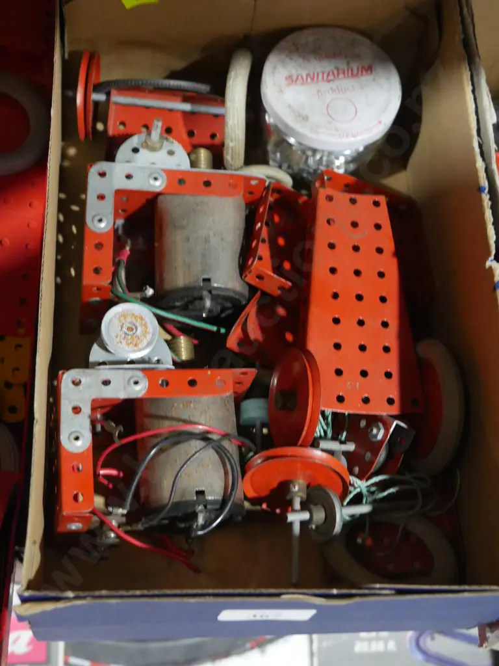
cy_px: 333
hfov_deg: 28.0
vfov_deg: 36.8
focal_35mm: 52
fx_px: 999
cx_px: 250
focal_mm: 26
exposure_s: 1/60
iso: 3200
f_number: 5.6
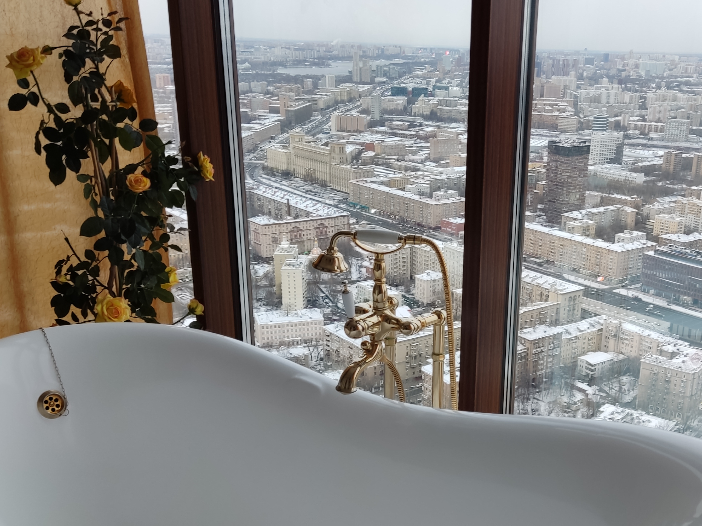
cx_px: 465
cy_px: 336
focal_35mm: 39
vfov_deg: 36.6
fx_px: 791
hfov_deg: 47.1
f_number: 1.79
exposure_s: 1/50
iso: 64
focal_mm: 4.71
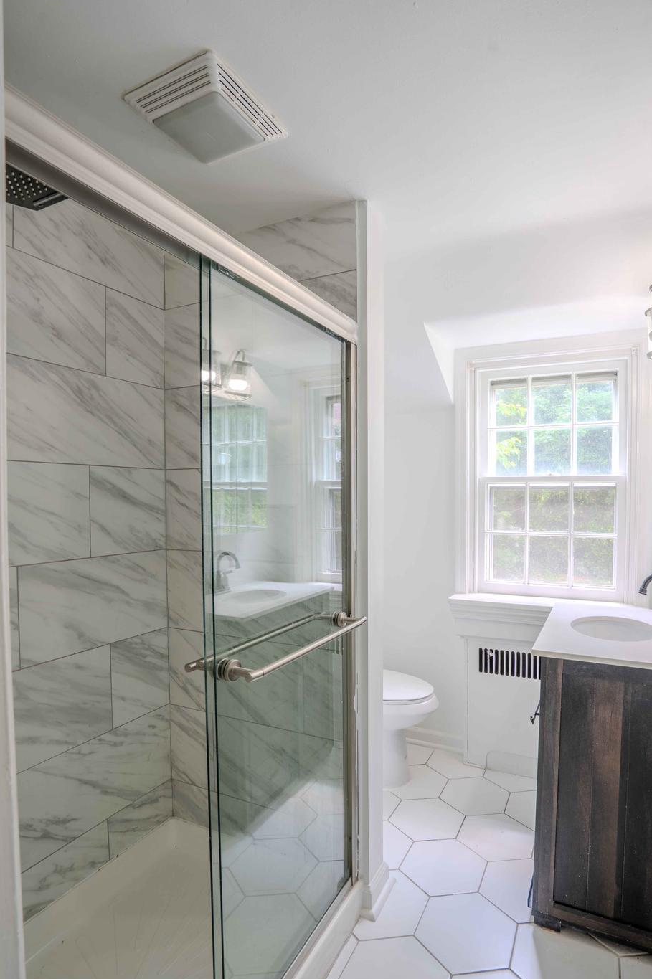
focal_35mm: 18
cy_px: 511
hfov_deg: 67.1
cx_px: 366
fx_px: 489
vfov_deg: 90.0
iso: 320
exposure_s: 1/30
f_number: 8
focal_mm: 16
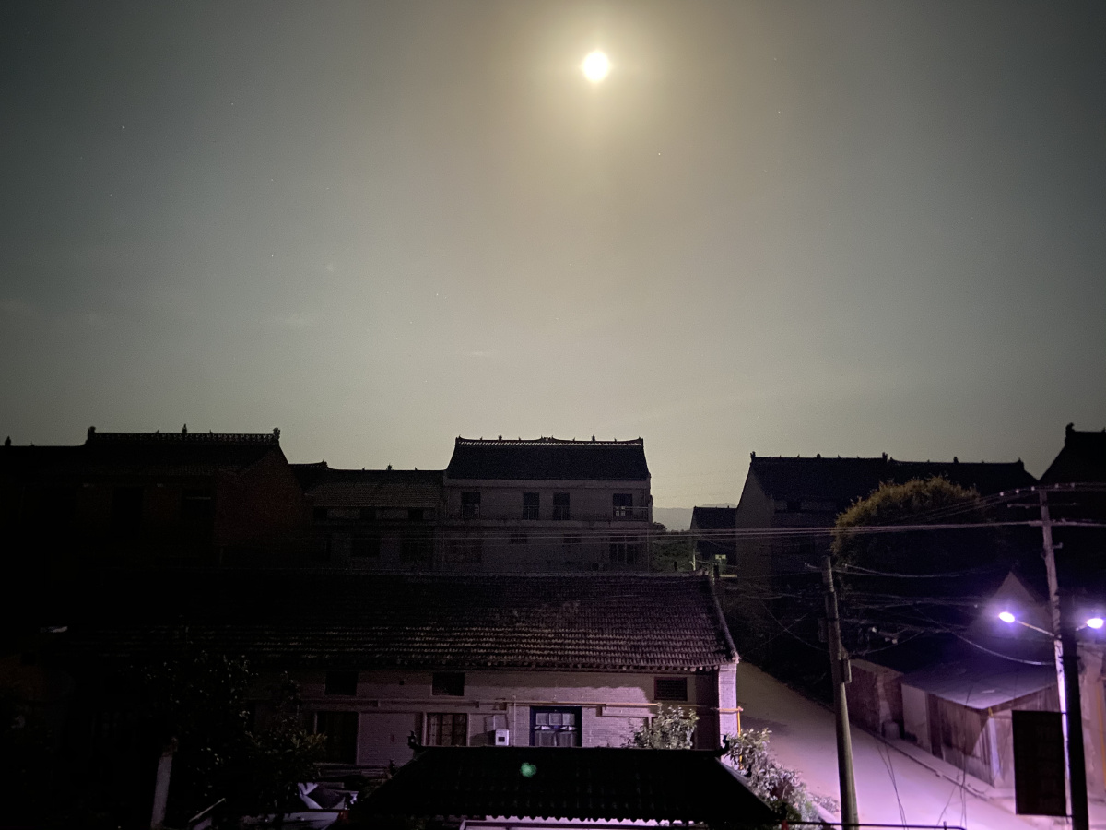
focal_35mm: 26
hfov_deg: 67.3
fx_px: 831
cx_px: 553
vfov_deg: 53.1
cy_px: 415
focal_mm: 4.25
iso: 800
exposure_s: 1/2
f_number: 1.8
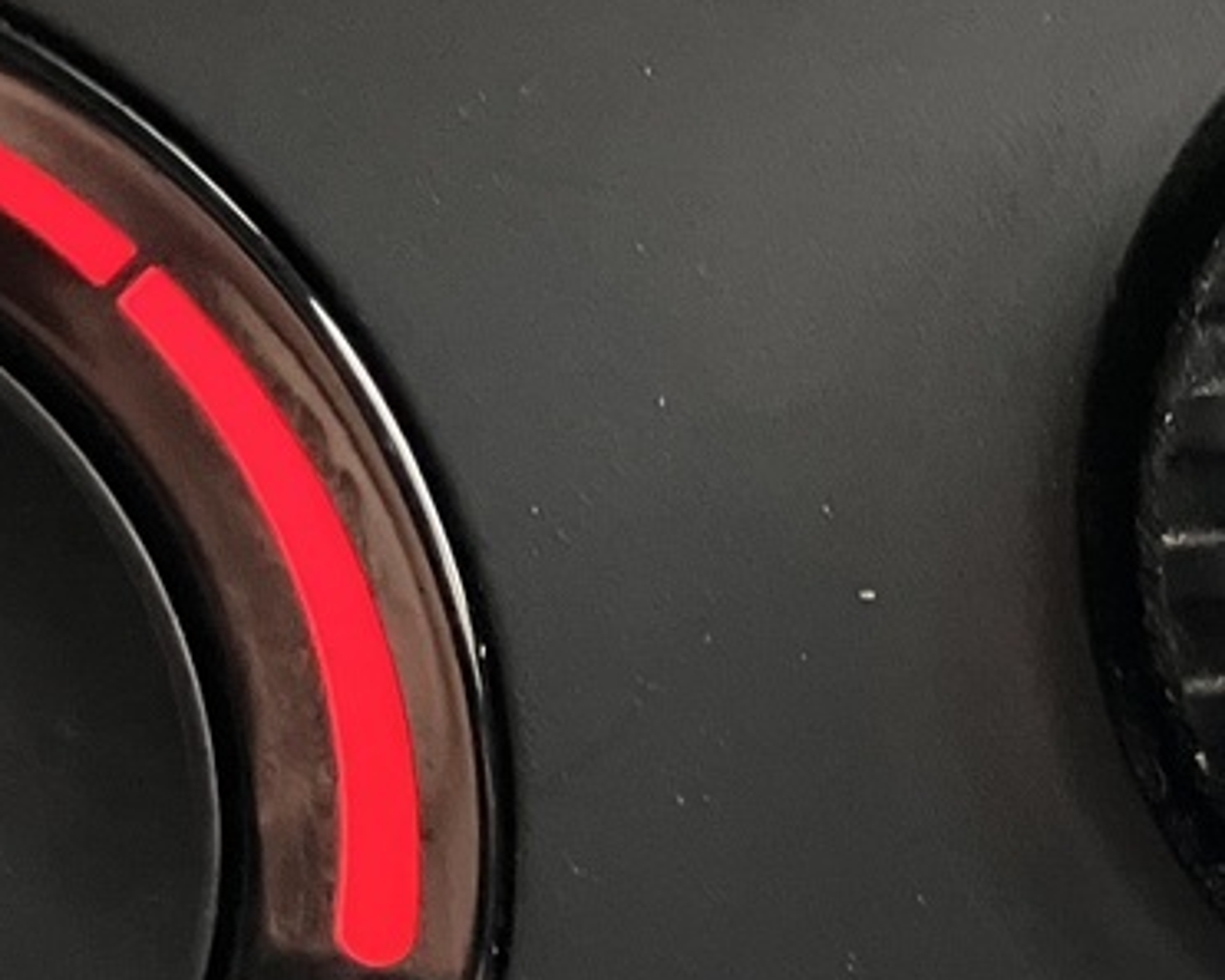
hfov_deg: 17.7
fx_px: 3844
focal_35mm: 106
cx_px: 1232
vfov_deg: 14.1
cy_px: 1155
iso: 640
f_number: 1.8
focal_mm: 3.99
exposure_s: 1/23
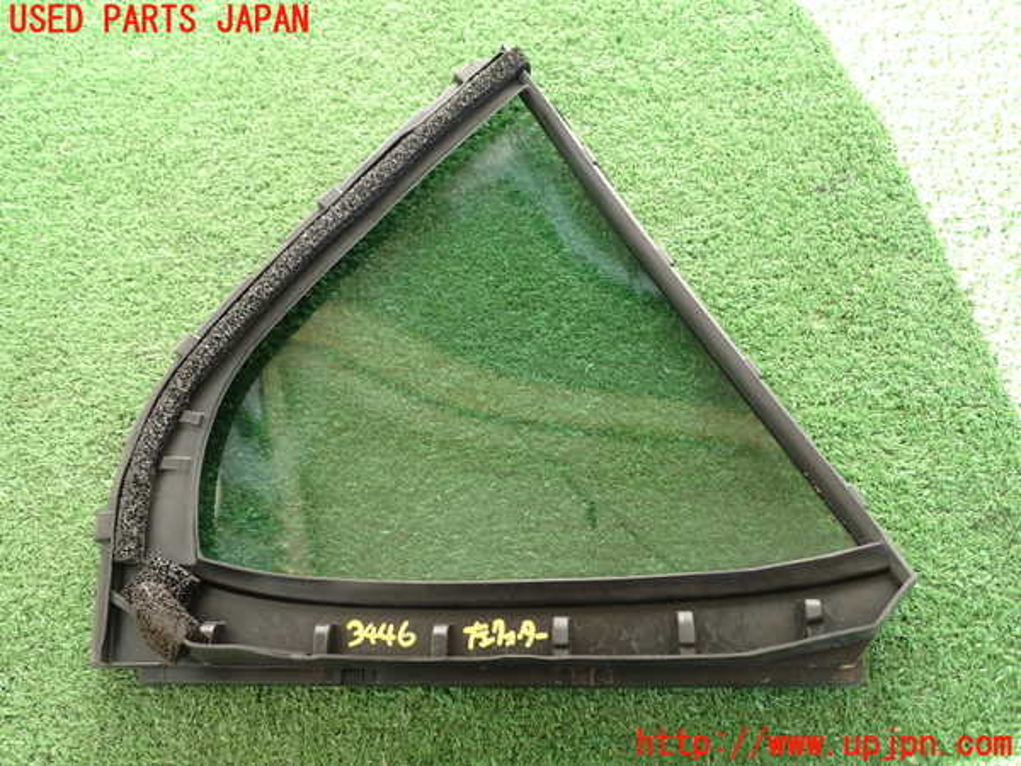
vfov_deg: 46.8
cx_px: 510
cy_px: 383
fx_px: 885
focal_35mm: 30
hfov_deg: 60.0
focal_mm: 5.4
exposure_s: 1/100
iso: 100
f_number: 2.3
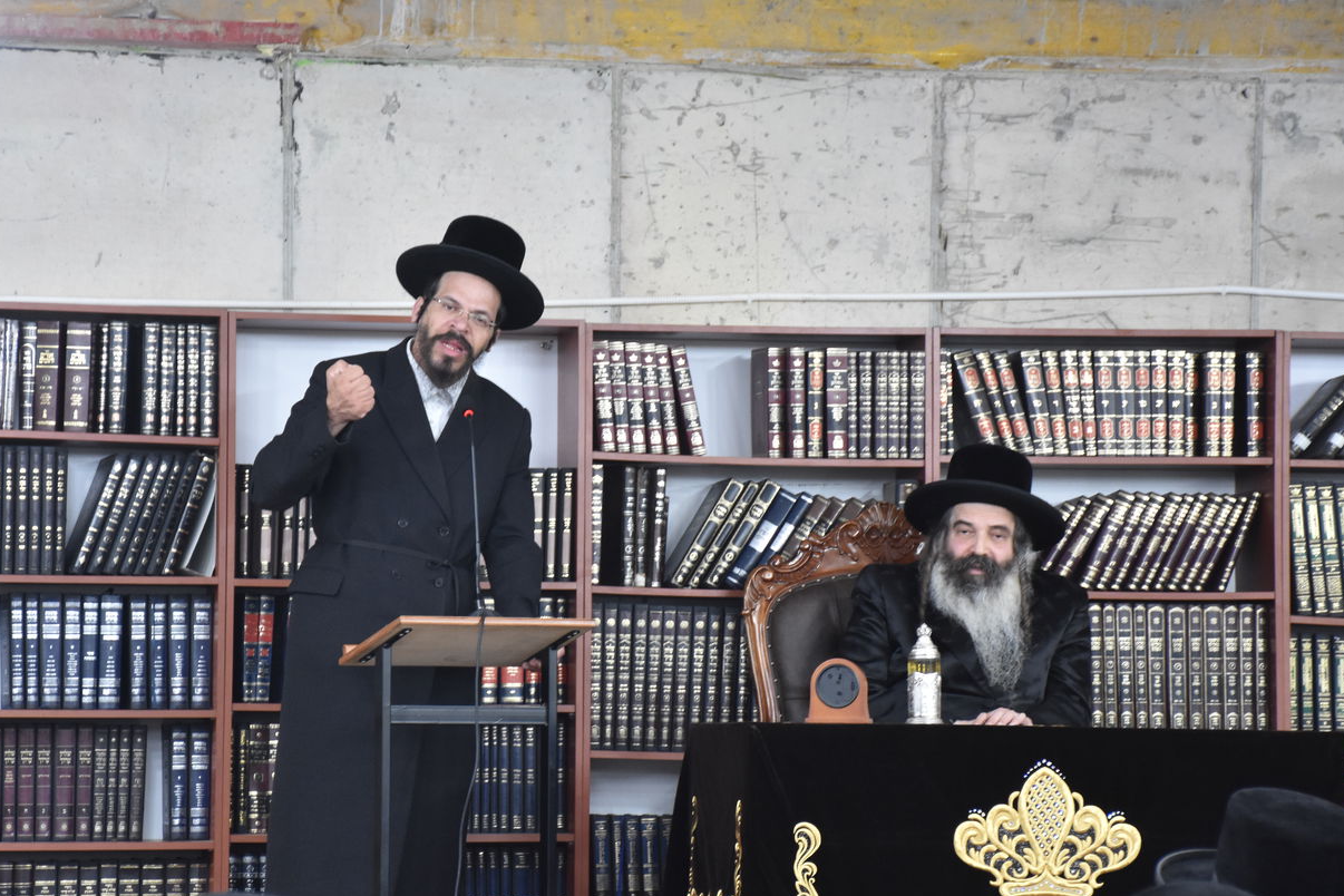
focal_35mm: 131
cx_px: 624
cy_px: 502
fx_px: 4875
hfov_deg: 15.7
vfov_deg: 10.5
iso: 1600
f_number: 5.6
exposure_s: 1/80
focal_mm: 75
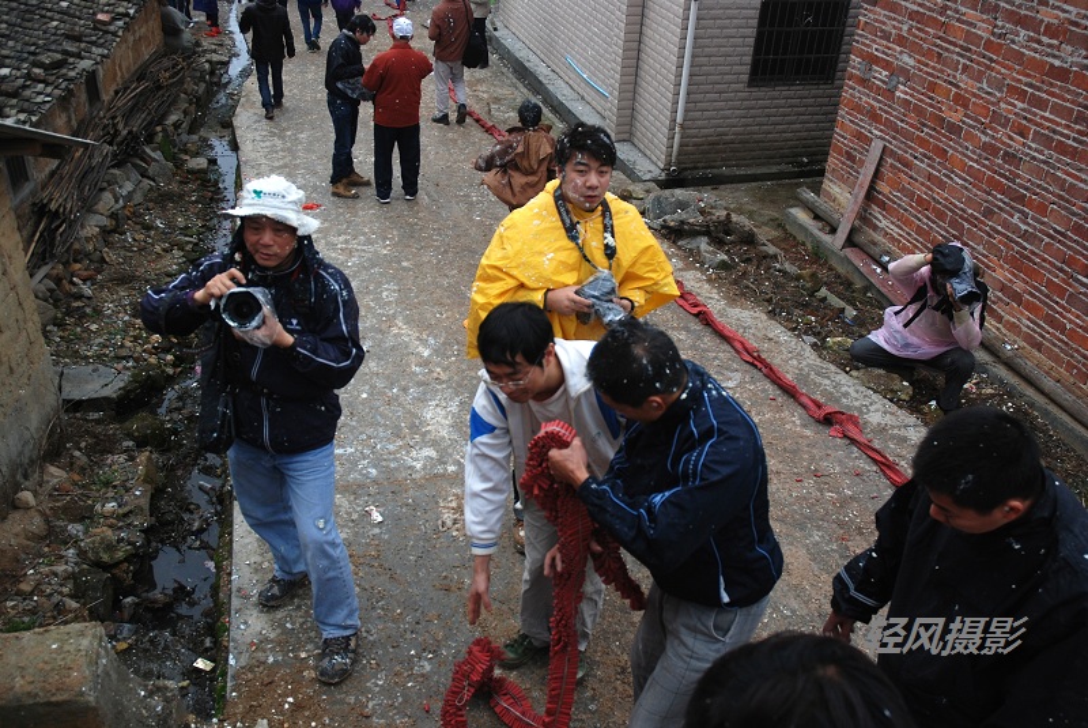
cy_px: 364
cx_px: 544
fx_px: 998
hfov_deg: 57.2
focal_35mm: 33
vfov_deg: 40.0
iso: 200
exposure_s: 1/500
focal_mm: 22
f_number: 4
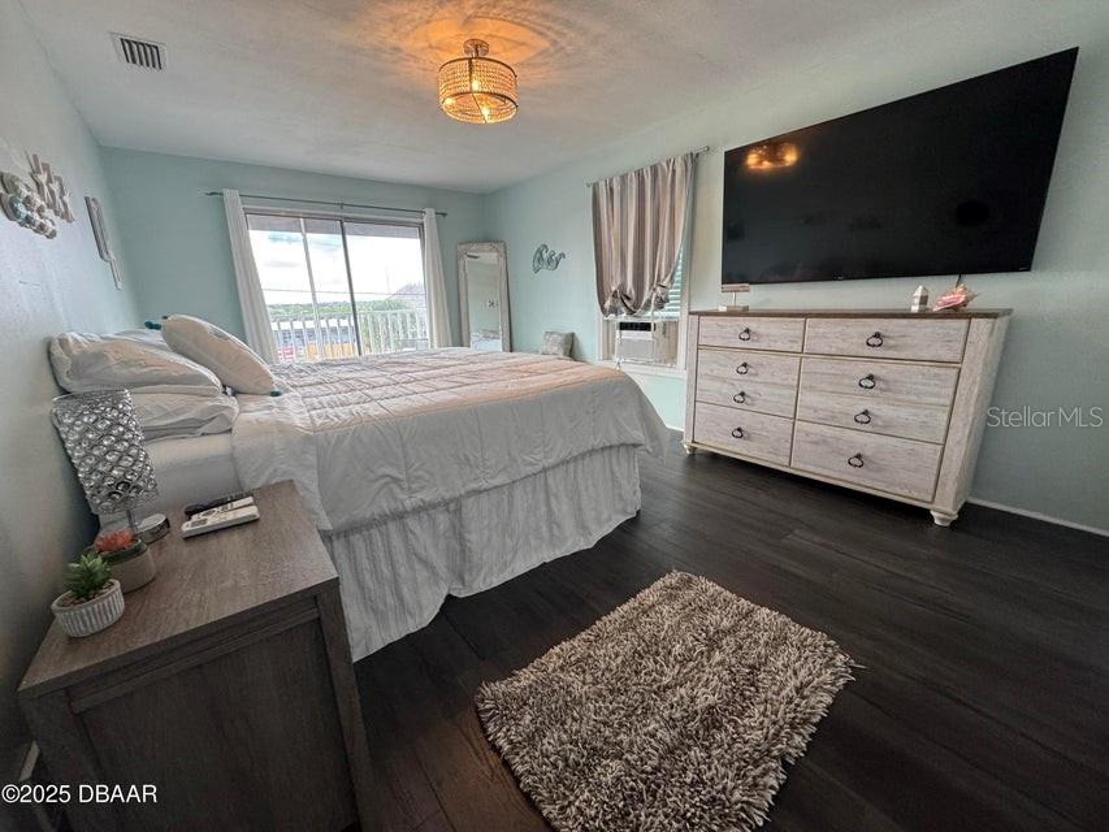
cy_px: 416
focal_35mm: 14
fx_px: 449
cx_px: 554
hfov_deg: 102.1
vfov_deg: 85.7
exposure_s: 1/120
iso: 200
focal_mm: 2.22
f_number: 2.2
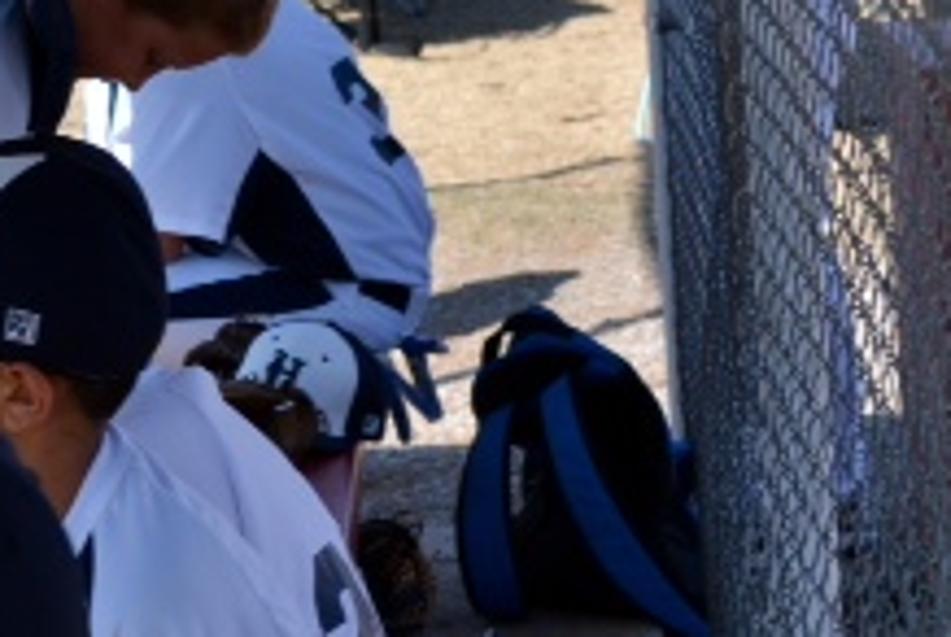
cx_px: -196
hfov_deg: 8.4
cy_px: -205
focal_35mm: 242
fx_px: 6414
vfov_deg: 5.6
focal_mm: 55
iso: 100
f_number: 7.1
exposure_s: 1/200
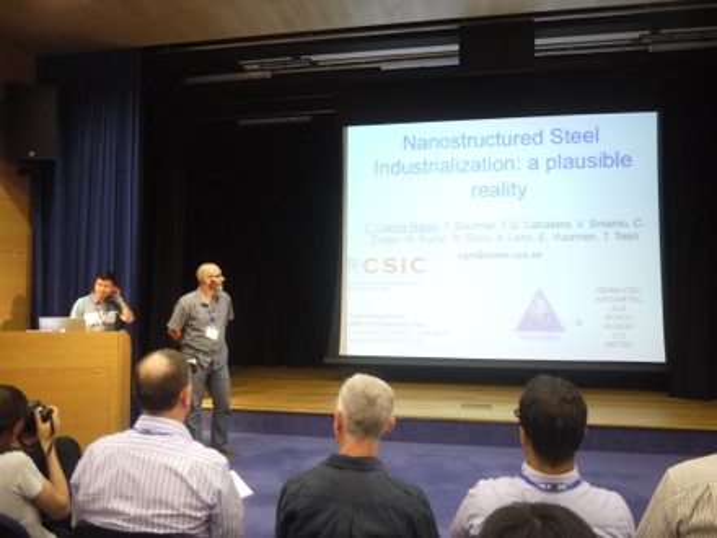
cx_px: 358
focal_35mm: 28
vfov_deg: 49.7
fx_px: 580
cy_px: 269
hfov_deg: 63.4
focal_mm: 14
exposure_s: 1/50
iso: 800
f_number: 2.5
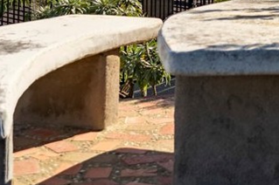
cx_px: 269
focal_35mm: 106
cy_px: -71
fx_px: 821
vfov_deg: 12.4
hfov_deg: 18.8
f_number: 4
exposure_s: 1/8000
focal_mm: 33
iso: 250
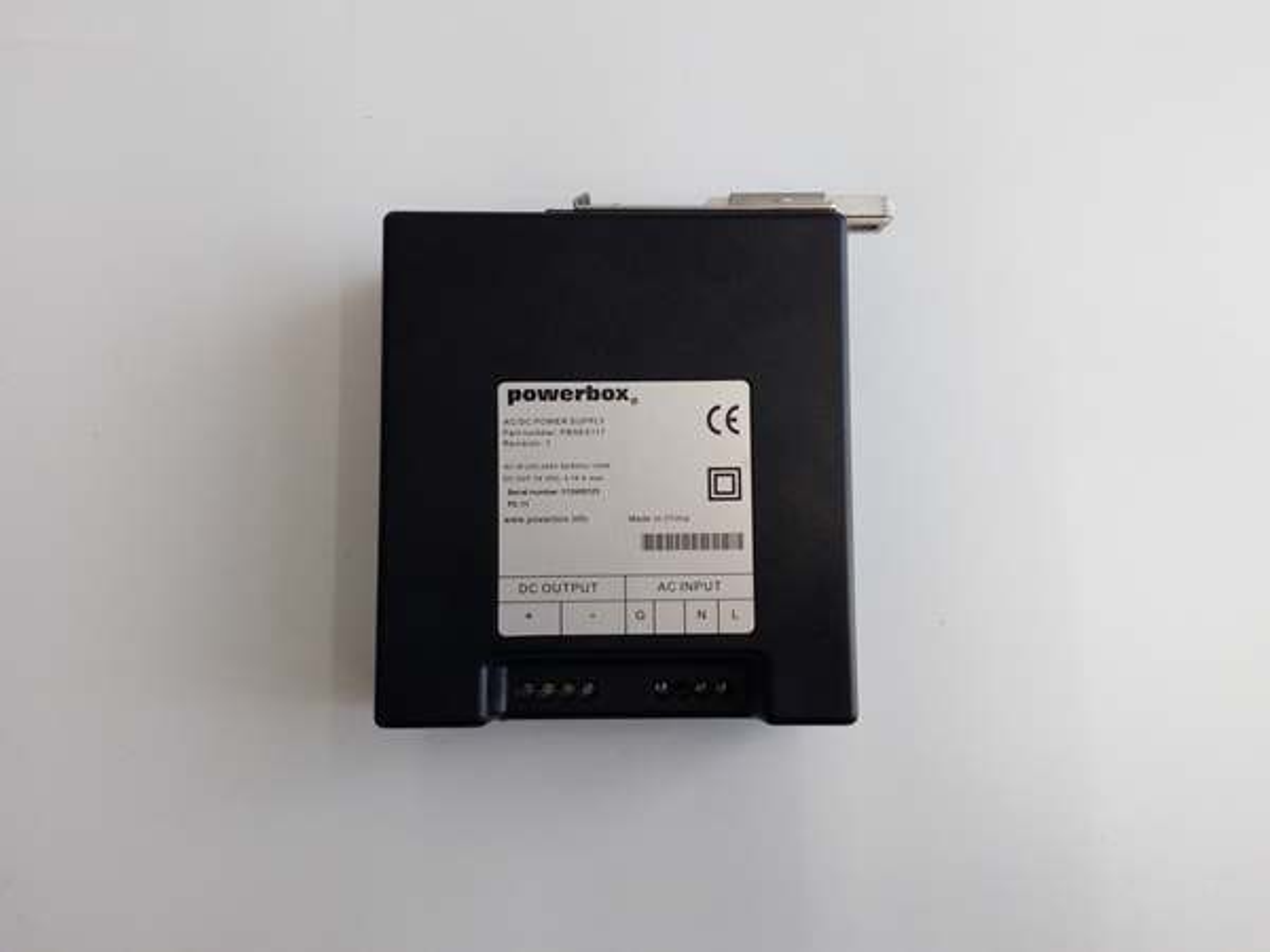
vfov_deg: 51.4
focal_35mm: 27
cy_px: 476
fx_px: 991
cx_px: 635
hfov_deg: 65.3
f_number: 2
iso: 172
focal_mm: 3.79
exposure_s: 1/33
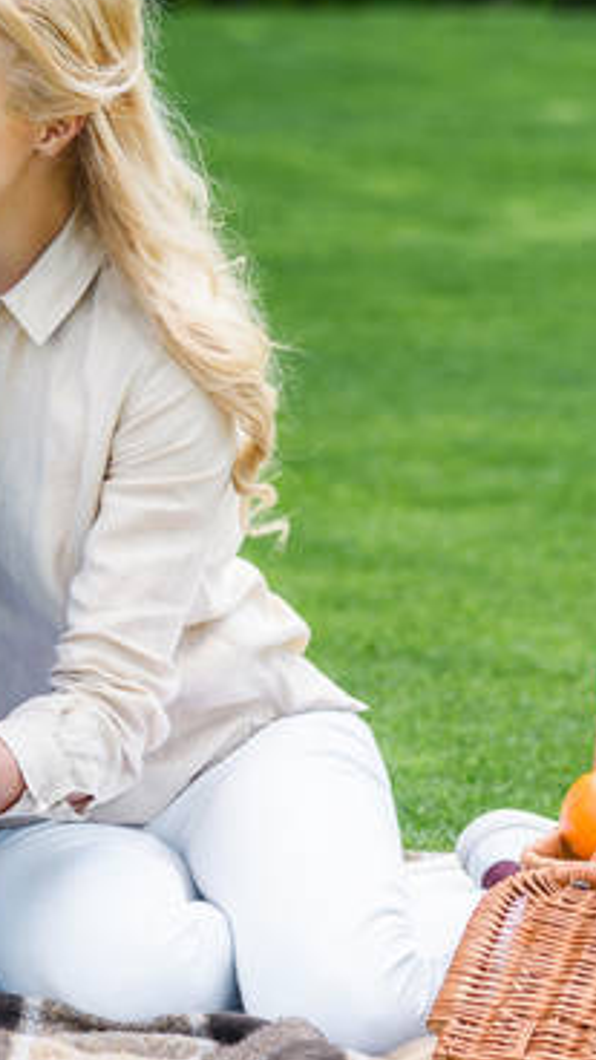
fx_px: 5731
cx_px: -65
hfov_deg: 5.9
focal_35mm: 204
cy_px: 315
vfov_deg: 10.5
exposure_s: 1/1000
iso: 200
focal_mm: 70
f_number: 2.8
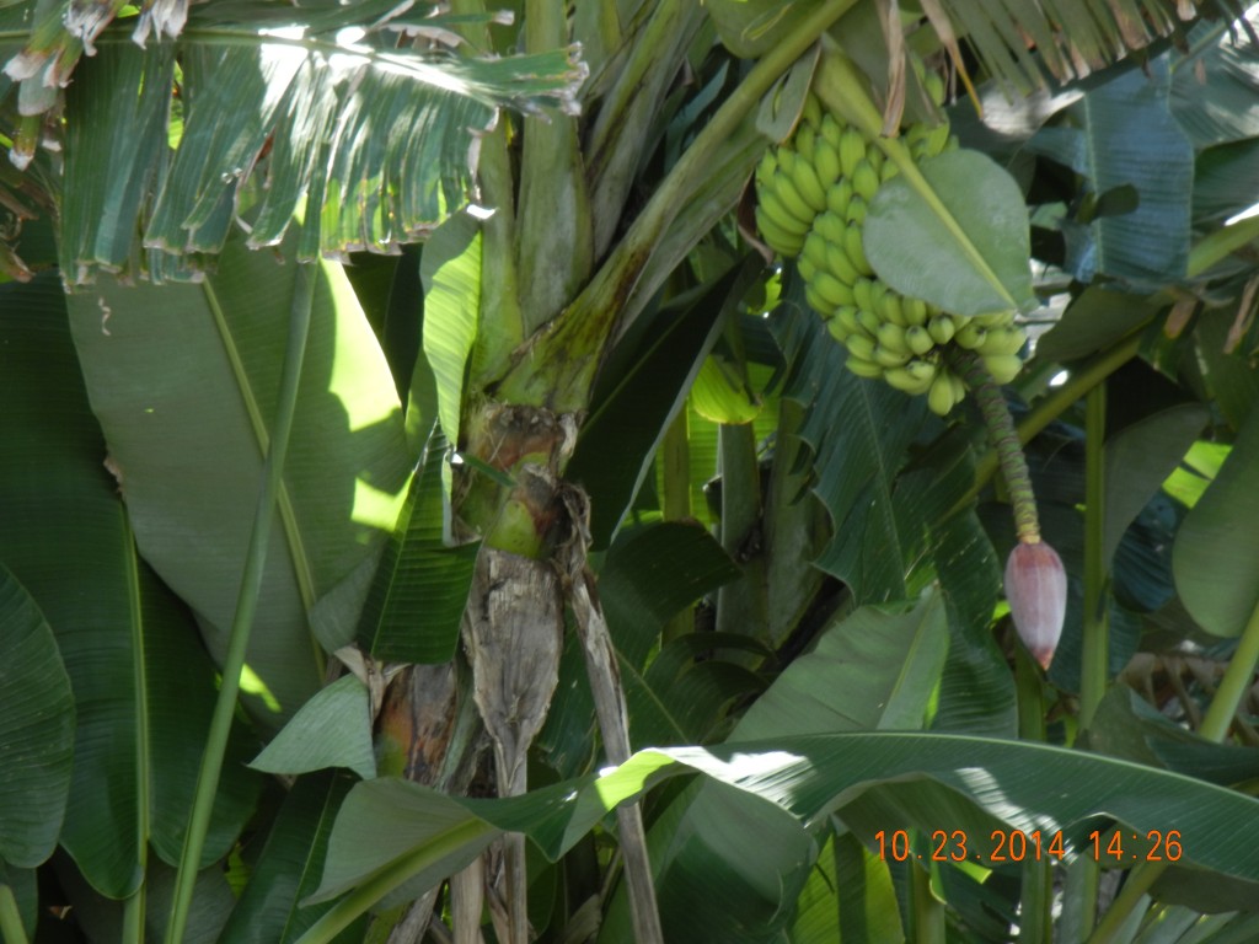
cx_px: 630
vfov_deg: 5.0
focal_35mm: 300
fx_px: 10911
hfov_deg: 6.6
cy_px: 472
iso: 160
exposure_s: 1/77
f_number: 5.6
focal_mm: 54
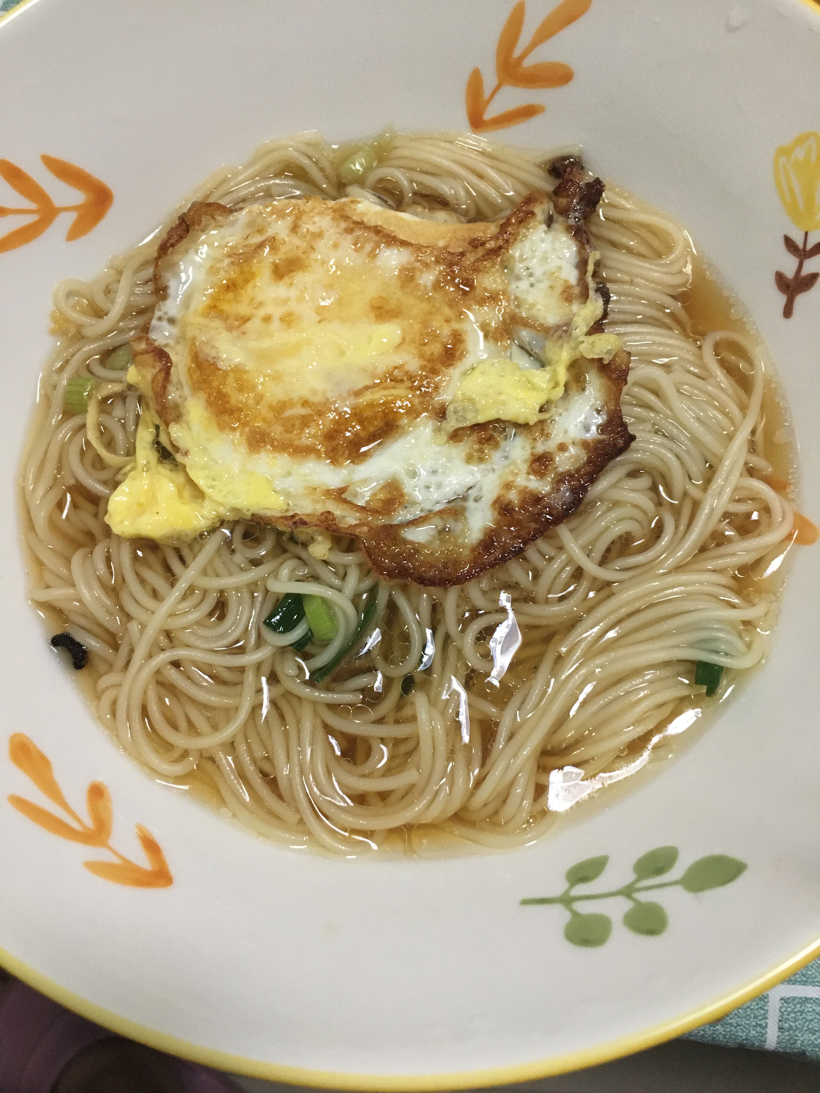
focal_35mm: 29
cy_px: 546
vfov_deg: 61.7
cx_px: 410
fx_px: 916
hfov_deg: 48.2
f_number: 2.2
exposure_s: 1/25
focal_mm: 4.15
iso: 200
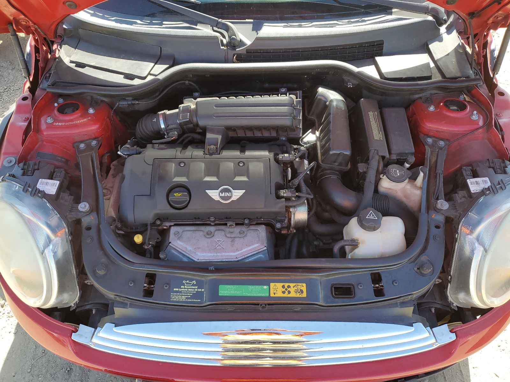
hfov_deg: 67.3
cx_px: 255
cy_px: 191
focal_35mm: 26
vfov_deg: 53.1
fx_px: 383
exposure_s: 1/455
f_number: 1.5
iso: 50
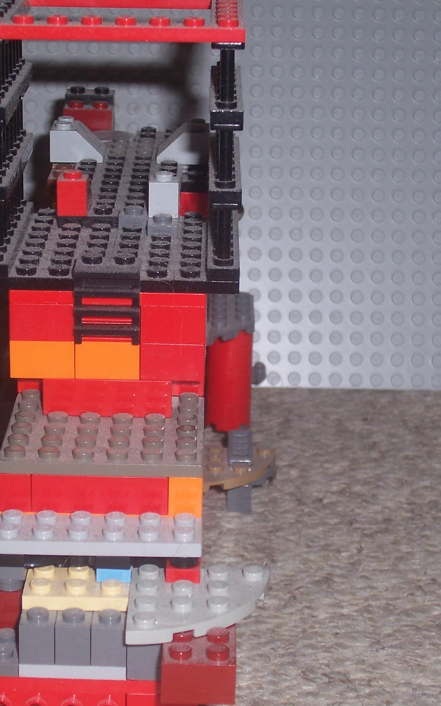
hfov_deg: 13.9
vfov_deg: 22.1
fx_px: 1807
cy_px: 351
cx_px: 204
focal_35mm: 94
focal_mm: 10.8
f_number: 4
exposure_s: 1/90
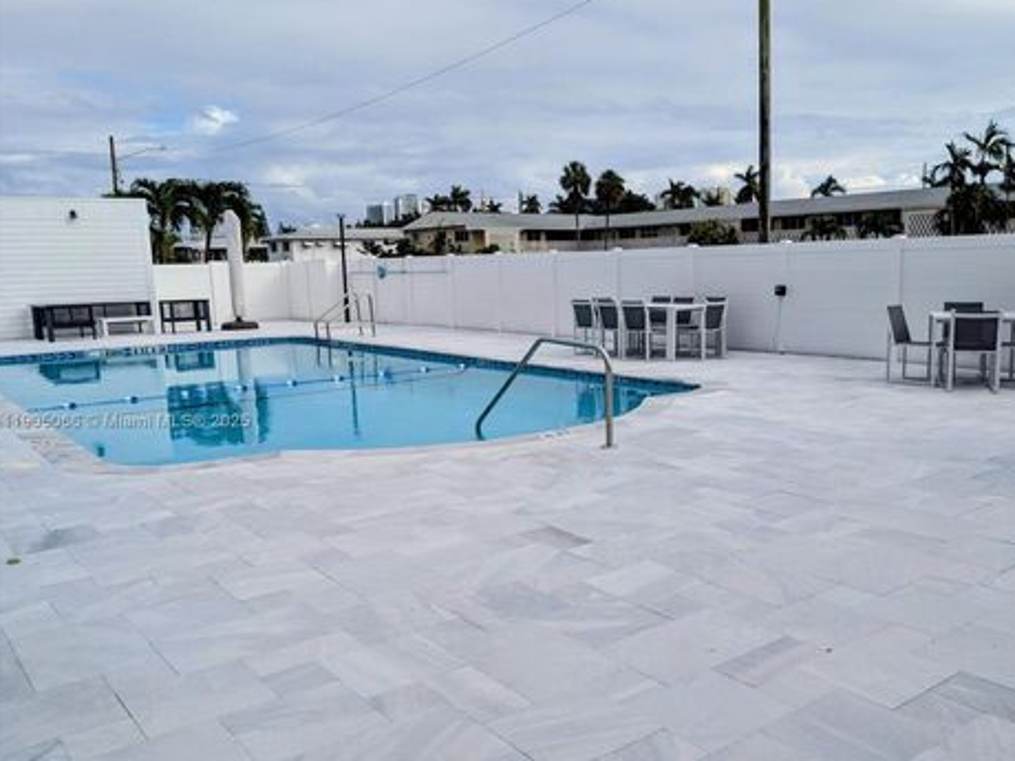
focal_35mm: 31
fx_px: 909
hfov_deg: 57.5
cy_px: 422
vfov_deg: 45.4
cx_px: 642
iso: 18
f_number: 1.68
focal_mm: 6.9
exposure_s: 1/839
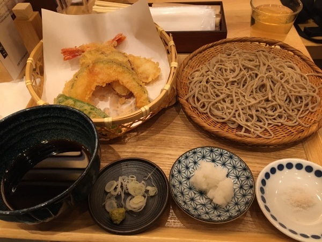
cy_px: 121
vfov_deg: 48.2
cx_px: 161
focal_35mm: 29
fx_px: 270
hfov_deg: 61.7
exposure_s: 1/30
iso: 160
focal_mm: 4.15
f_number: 2.2
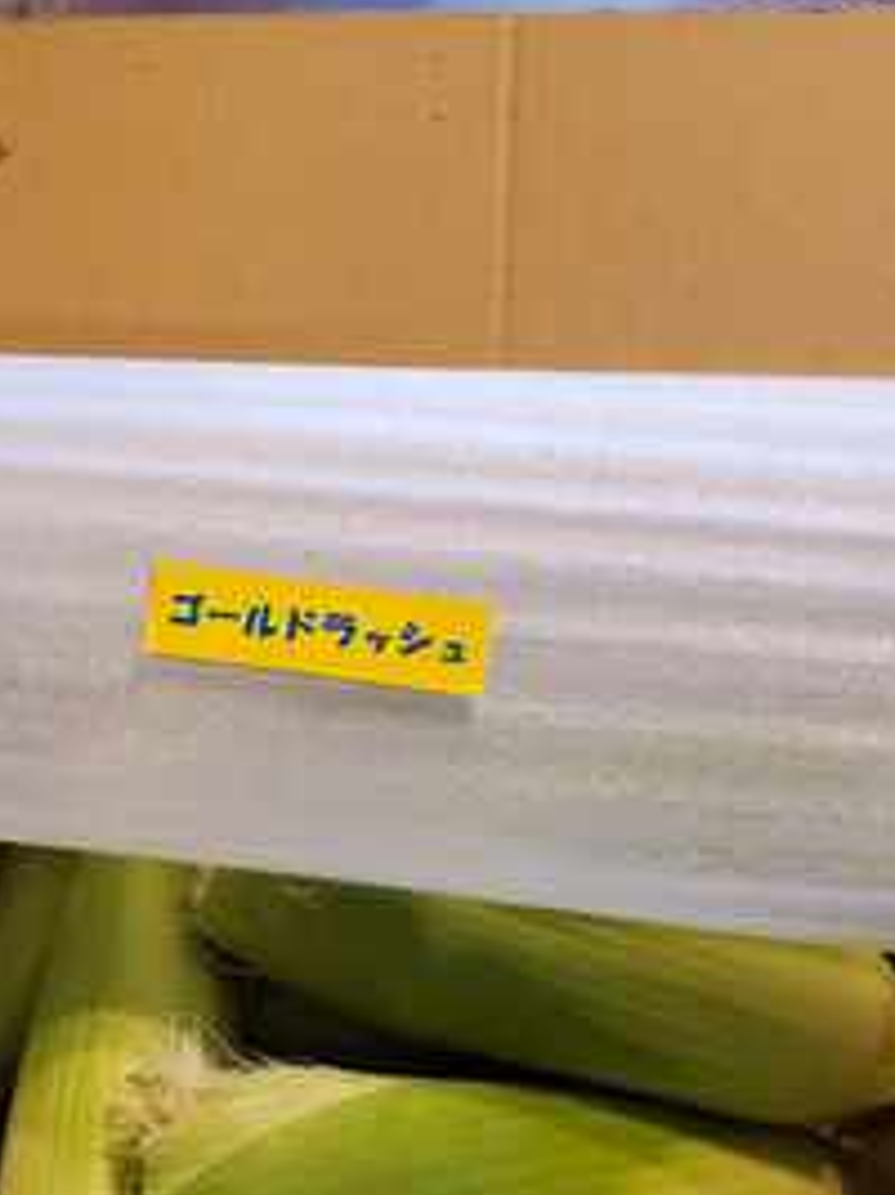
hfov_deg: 36.4
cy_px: 801
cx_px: 295
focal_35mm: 39
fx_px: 1346
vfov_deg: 47.1
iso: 250
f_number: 2.4
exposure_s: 1/50
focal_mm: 4.3
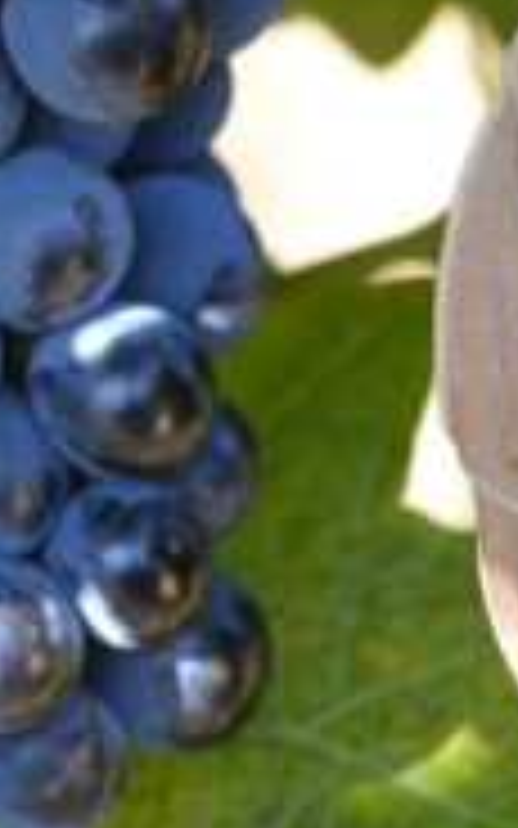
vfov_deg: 3.8
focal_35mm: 548
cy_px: 81
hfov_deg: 2.4
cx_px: -527
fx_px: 12378
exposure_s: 1/125
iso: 400
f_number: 5.6
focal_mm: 110
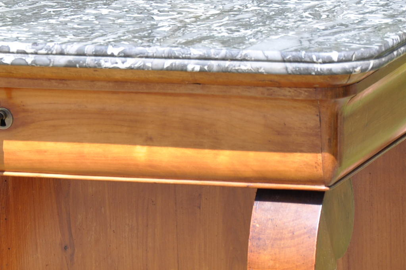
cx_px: 89
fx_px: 3719
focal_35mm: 330
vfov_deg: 4.2
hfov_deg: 6.2
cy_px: 165
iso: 250
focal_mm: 105
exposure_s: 1/200
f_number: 7.1
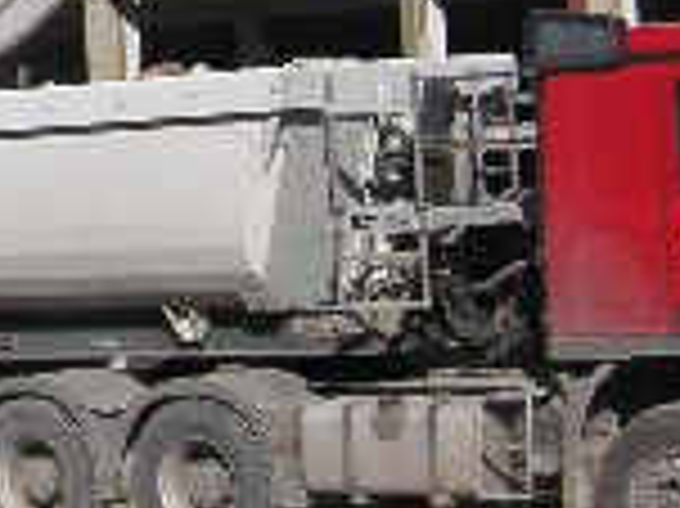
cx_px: -378
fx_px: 3239
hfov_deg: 11.4
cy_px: 81
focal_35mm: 165
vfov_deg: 9.0
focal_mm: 6.5
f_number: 6.7
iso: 50
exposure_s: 1/350
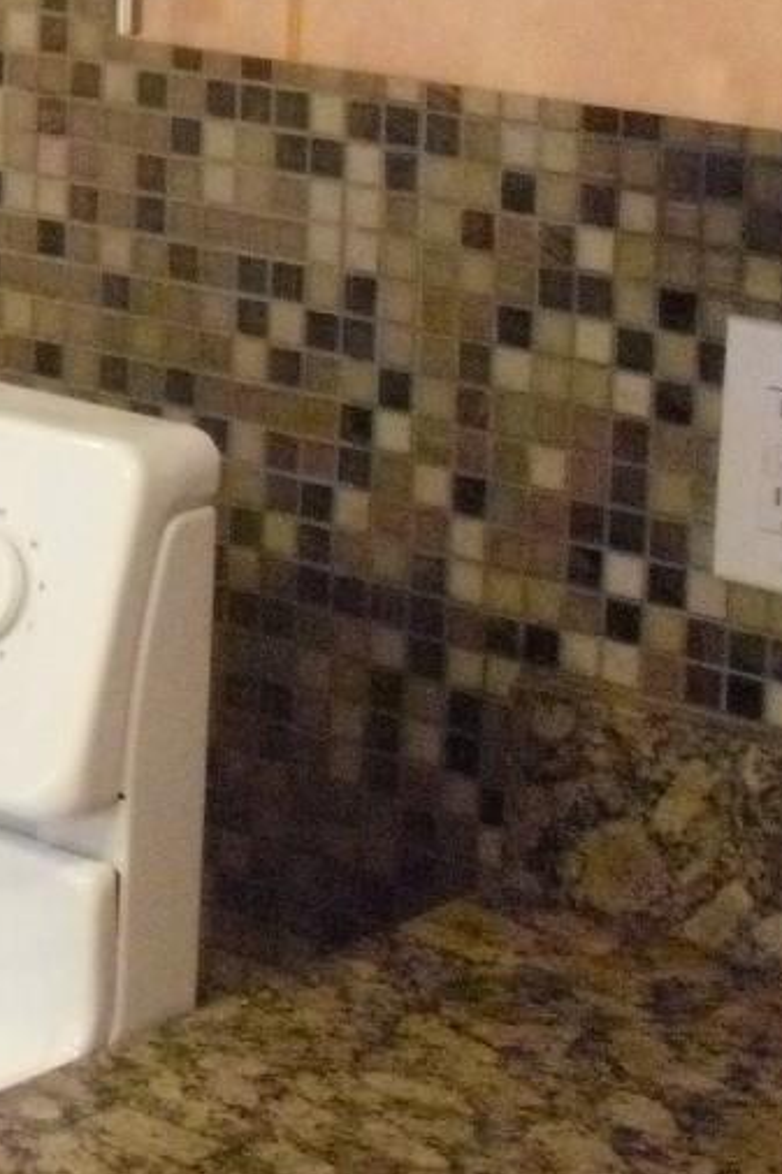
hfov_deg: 10.2
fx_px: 4075
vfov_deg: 16.0
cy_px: -88
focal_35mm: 125
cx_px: -743
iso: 800
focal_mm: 6.2
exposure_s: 1/50
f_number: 2.8
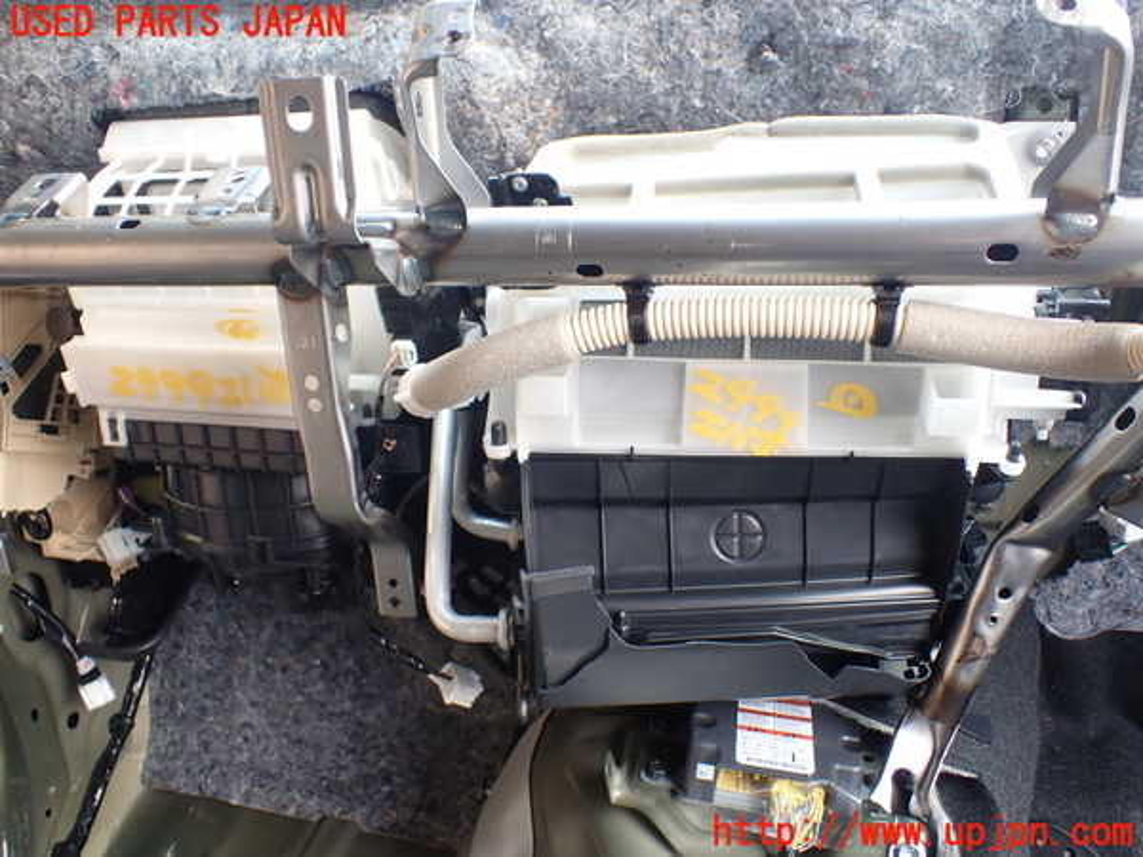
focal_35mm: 30
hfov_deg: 60.0
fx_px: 991
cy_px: 428
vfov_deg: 46.8
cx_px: 572
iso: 160
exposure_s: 1/125
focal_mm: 5.4
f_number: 2.3
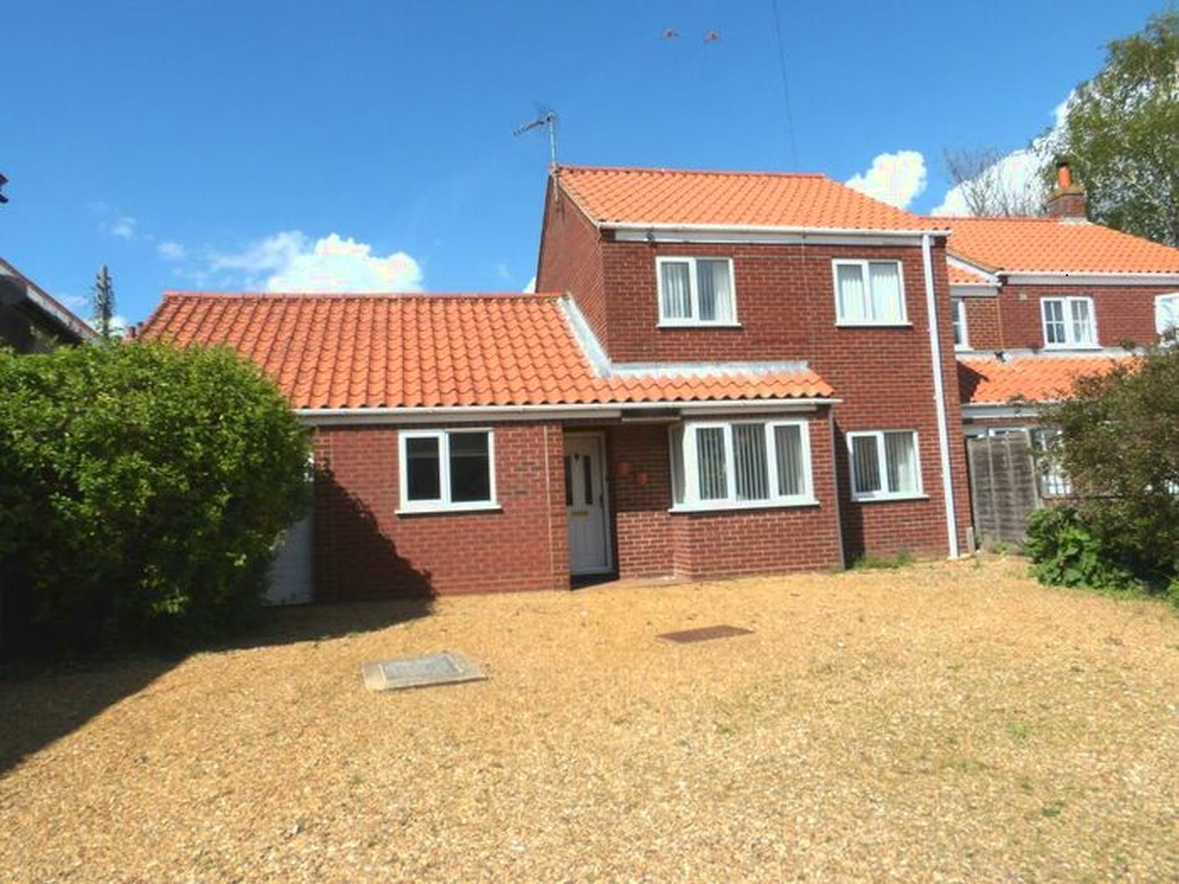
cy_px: 442
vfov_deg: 56.8
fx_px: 817
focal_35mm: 24
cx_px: 590
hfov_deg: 71.6
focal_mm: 4.3
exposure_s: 1/842
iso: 100
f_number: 4.1
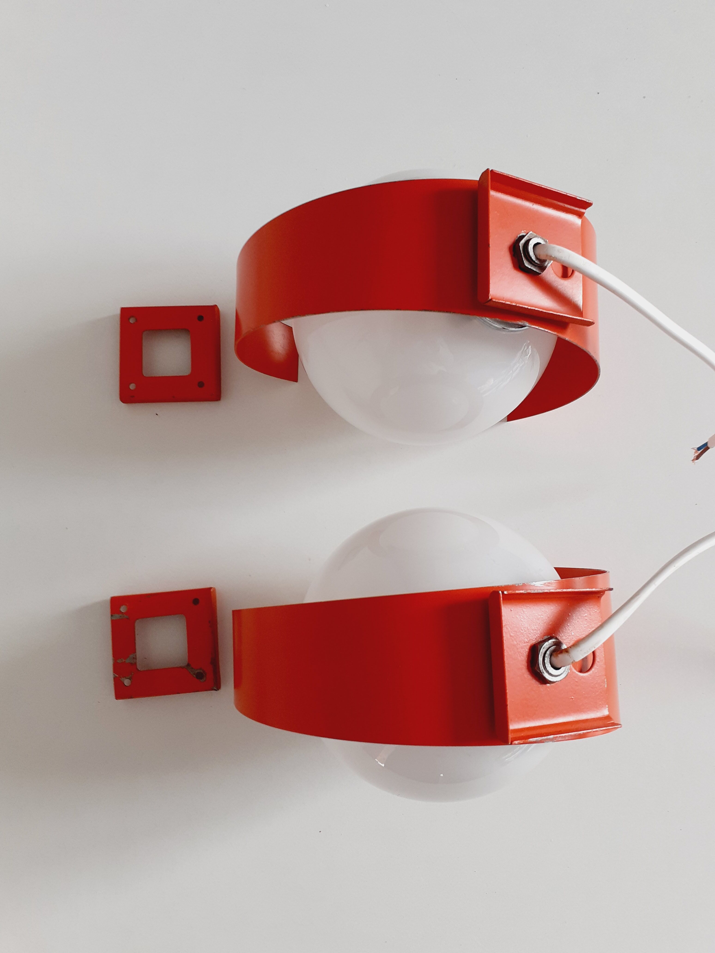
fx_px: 744
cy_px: 476
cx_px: 358
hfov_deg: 51.4
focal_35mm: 27
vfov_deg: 65.3
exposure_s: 1/109
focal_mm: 3.6
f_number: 1.9
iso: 40
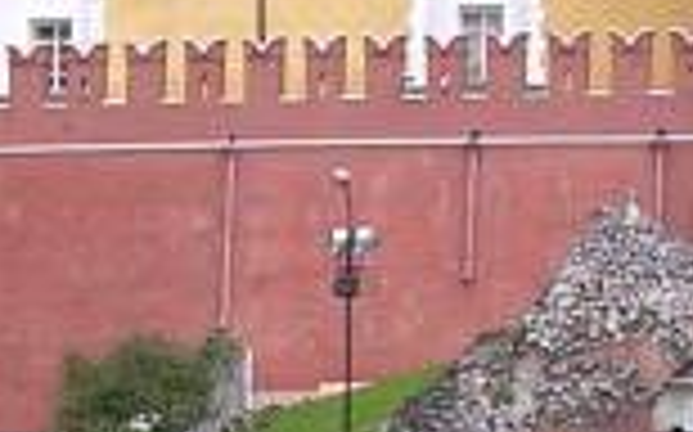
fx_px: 3944
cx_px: -297
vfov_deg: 6.1
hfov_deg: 9.8
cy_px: 918
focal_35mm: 209
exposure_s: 1/374
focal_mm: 5.8
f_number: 2.8
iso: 100
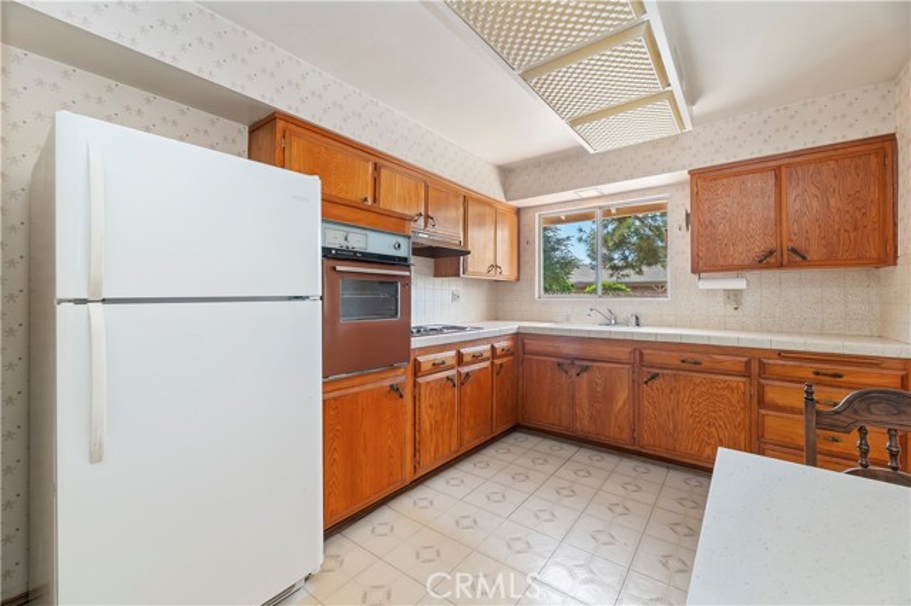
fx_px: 354
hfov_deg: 104.3
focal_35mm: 14
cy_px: 303
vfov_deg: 81.1
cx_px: 456
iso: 500
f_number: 10
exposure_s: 1/4
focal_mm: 14
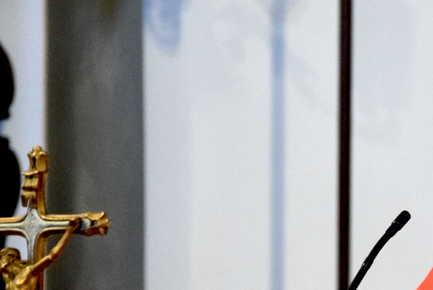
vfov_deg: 3.8
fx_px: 4417
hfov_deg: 5.6
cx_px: 396
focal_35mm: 367
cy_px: 221
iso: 2800
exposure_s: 1/60
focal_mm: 92
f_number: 5.6
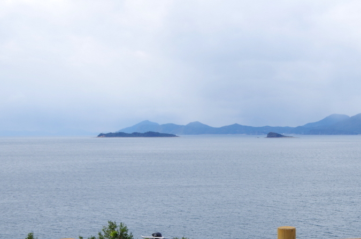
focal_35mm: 64
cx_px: 303
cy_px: 209
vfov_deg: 20.8
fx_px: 640
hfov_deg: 30.5
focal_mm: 24
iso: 100
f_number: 7.1
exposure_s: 1/200
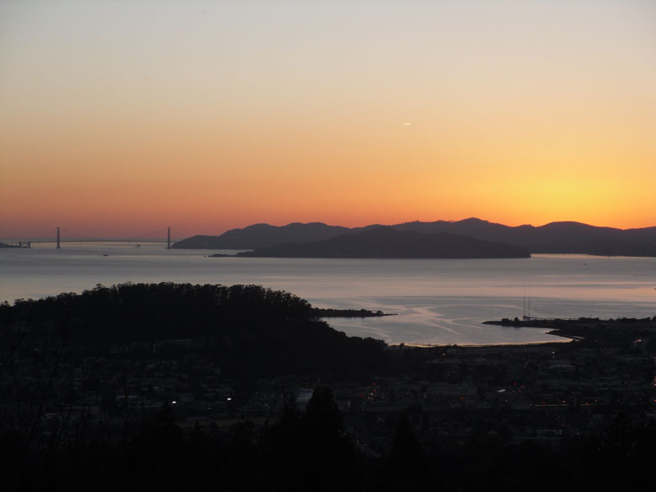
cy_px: 246
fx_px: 2331
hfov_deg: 16.0
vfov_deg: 12.0
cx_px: 328
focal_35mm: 123
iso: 80
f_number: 4.6
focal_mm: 17.3
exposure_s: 1/112
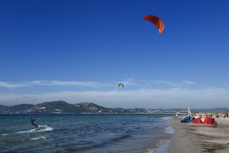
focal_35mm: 32
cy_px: 76
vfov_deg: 41.1
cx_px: 114
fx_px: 204
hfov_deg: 58.7
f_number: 11
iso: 200
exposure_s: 1/500
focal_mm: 32
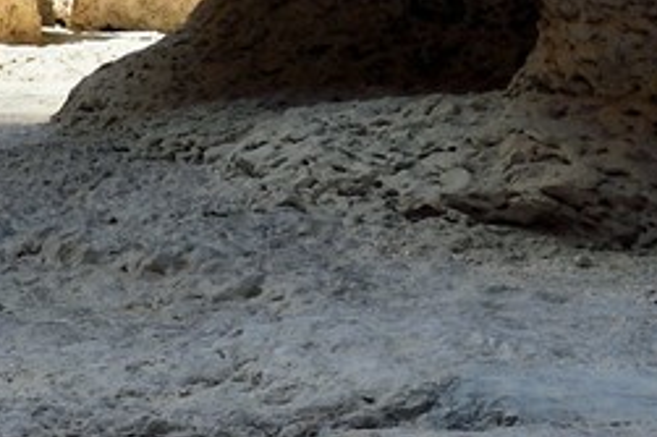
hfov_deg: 5.1
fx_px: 7222
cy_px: -763
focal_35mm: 396
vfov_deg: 3.4
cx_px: -856
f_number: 11
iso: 200
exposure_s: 1/100
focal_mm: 62
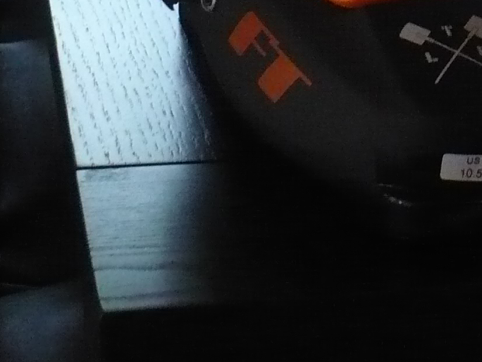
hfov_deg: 13.6
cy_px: -270
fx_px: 1922
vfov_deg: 10.2
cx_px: 669
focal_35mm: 138
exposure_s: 1/60
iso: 400
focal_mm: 6.1
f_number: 2.8
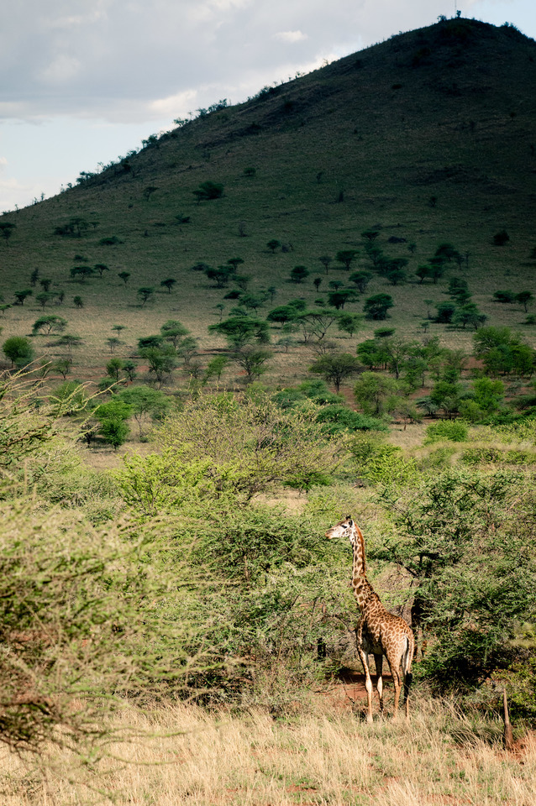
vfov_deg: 11.8
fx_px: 3894
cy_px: 403
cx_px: 268
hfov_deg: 7.9
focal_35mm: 174
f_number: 6.3
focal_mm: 116
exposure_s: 1/800
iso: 400
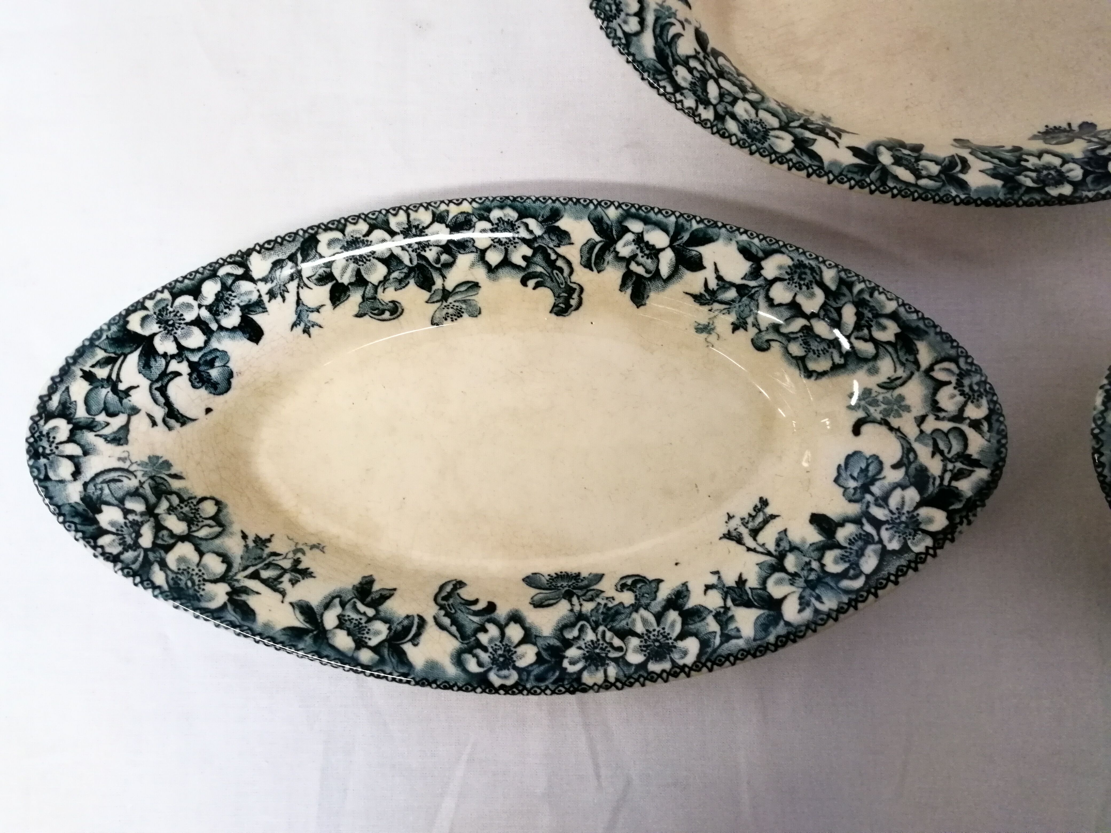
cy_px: 416
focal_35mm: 24
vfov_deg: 56.8
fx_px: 770
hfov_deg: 71.6
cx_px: 556
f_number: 2.2
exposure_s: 1/50
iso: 100
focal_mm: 2.38
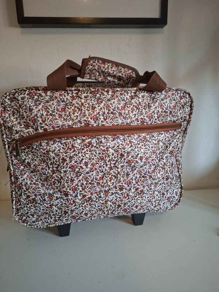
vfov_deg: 73.9
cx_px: 110
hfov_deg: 58.9
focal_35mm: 23
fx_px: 194
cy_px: 146
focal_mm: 5.54
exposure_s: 1/33
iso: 320
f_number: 1.8
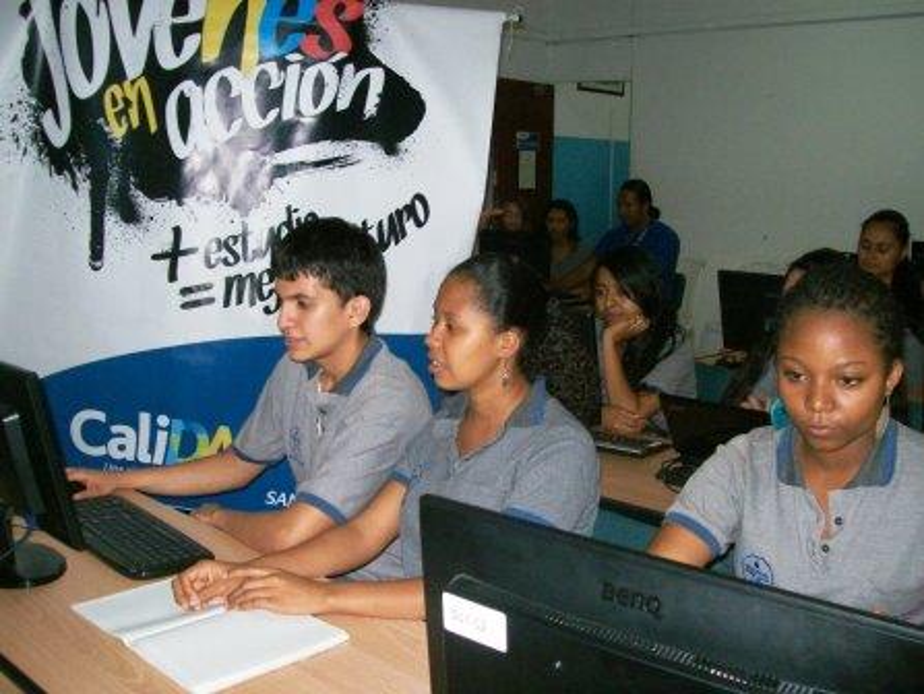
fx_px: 962
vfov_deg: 39.7
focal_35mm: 36
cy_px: 347
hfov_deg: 51.3
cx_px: 462
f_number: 2.7
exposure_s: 1/64
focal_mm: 6
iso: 200
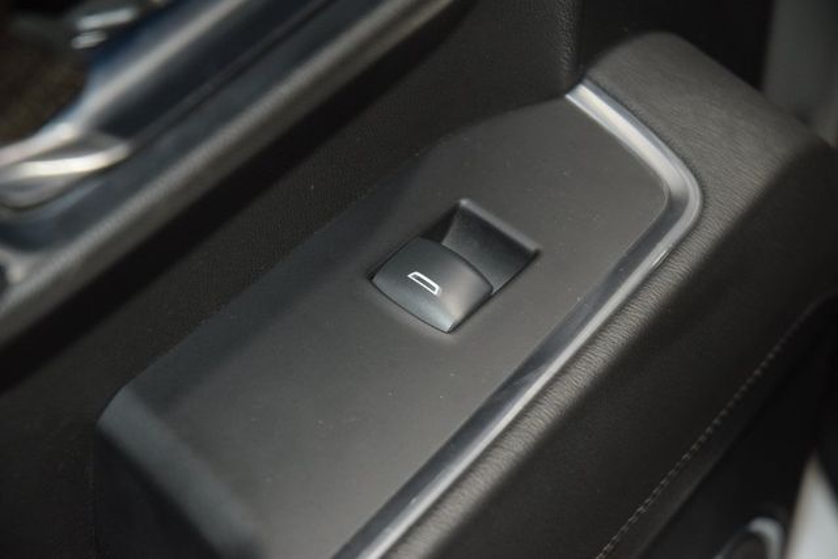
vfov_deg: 13.0
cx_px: 419
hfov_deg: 19.5
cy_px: 280
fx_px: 2445
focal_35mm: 105
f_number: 4.5
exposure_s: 1/60
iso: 2000
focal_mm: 70
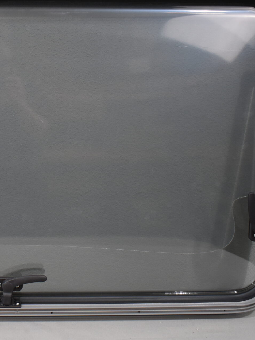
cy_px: 149
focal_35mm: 61
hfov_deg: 23.1
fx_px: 599
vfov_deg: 31.7
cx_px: 0
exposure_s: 1/200
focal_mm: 21
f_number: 3.8
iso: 800
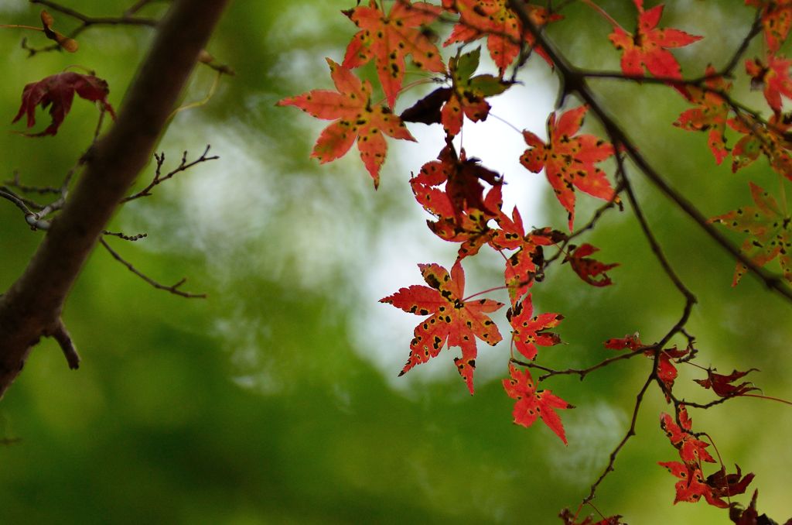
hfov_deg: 6.9
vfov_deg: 4.6
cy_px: 262
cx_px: 396
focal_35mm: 300
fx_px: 6586
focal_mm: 200
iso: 800
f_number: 3.2
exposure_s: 1/640
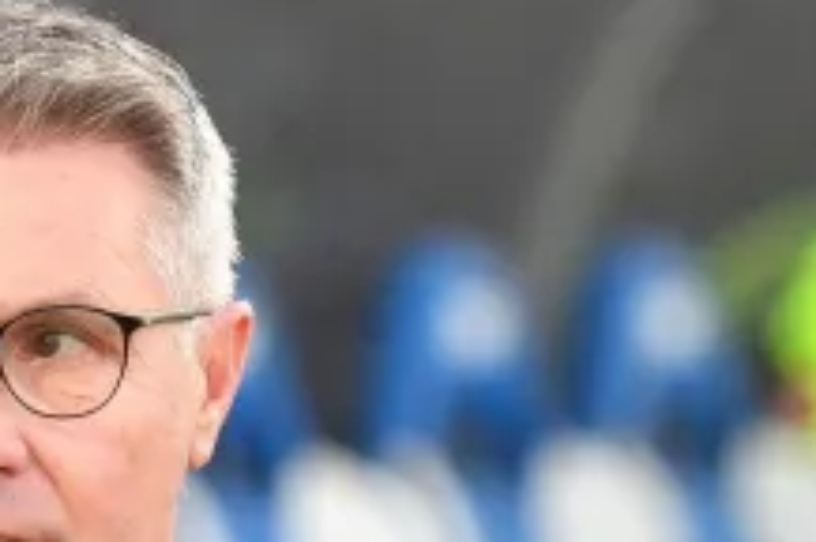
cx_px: 481
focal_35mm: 456
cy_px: 851
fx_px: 10321
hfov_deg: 4.5
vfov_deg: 3.0
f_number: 4
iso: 1000
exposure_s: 1/500
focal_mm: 130
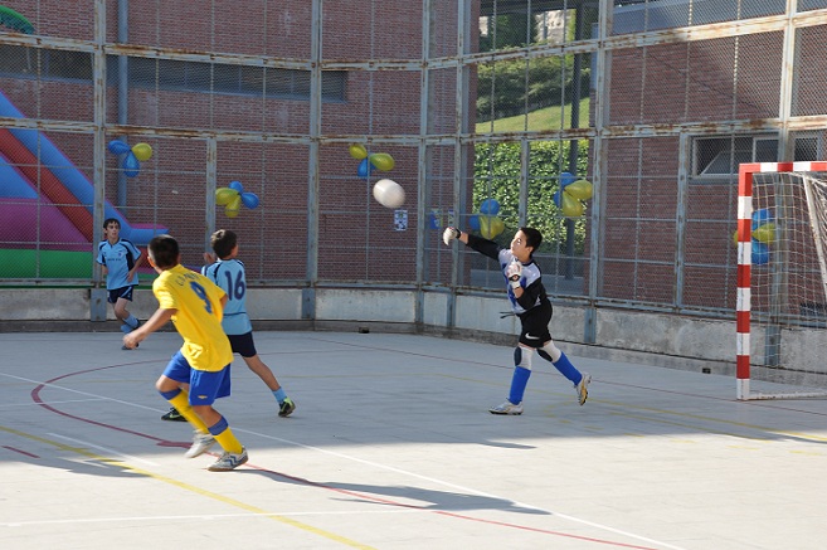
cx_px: 414
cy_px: 275
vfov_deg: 17.5
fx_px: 1790
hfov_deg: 26.0
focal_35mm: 78
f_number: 11
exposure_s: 1/125
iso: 200
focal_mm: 52
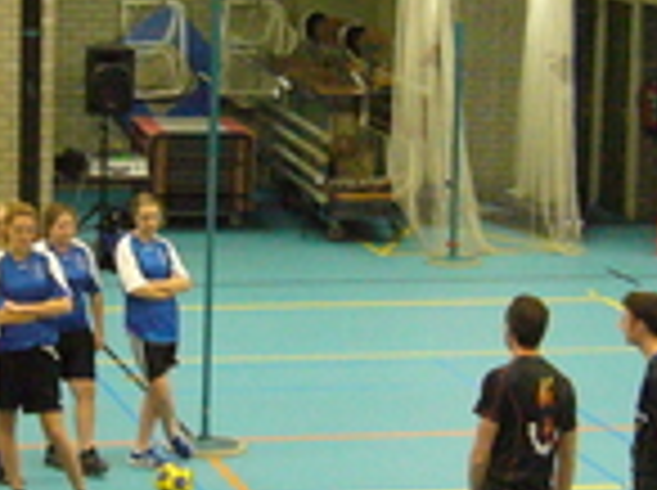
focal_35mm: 144
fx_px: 2729
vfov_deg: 10.3
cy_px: 157
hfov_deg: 13.7
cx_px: 158
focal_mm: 5.8
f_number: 2.8
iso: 400
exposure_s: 1/30
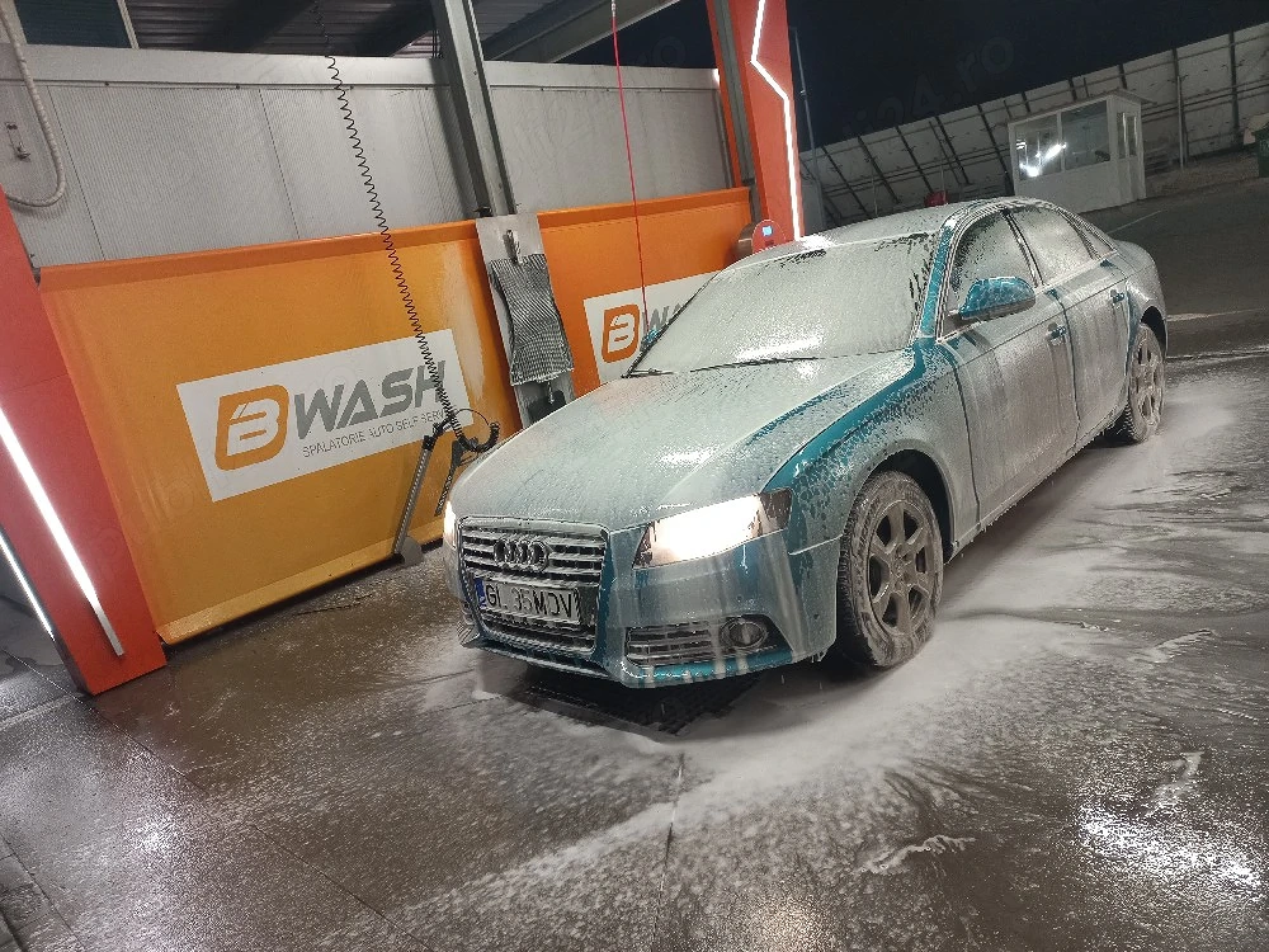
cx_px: 634
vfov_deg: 54.9
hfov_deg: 69.4
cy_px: 476
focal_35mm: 25
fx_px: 916
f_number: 1.8
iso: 200
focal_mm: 4.6
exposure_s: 1/33
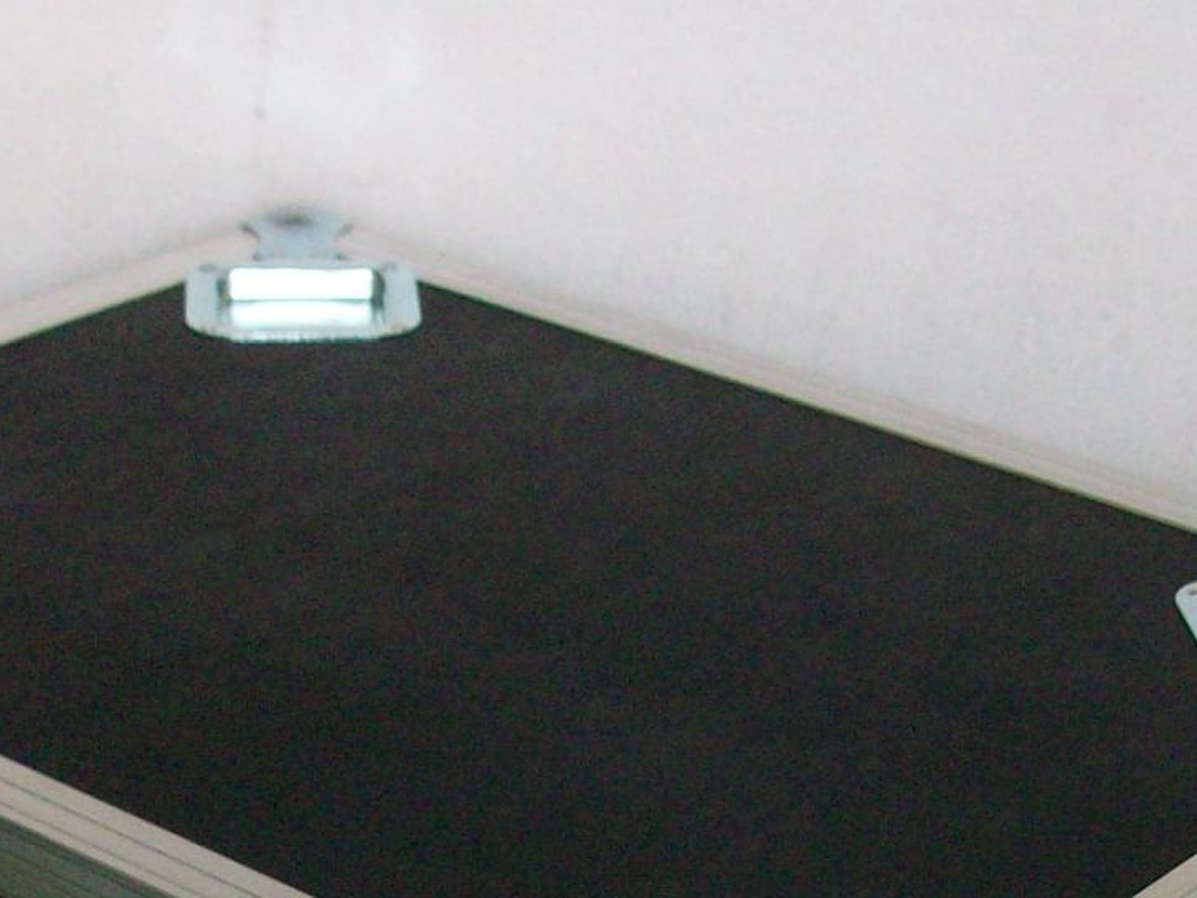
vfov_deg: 14.7
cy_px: 1189
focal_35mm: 96
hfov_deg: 20.4
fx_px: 3320
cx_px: 750
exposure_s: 1/60
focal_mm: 5.7
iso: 160
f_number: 2.8
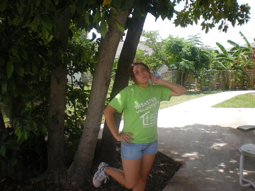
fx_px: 280
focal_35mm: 38
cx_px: 128
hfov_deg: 49.0
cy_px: 96
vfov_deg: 37.7
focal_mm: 6.3
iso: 64
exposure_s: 1/165
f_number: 4.6
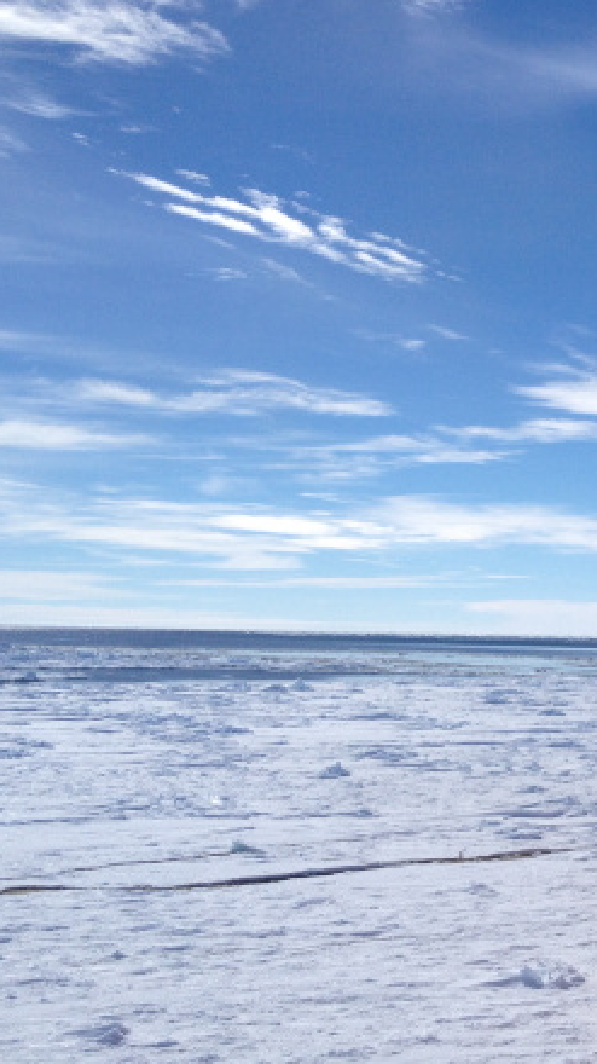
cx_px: 672
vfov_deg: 39.9
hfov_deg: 21.7
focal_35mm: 52
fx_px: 1466
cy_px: 534
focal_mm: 4.28
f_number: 2.4
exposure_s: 1/5525
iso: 50
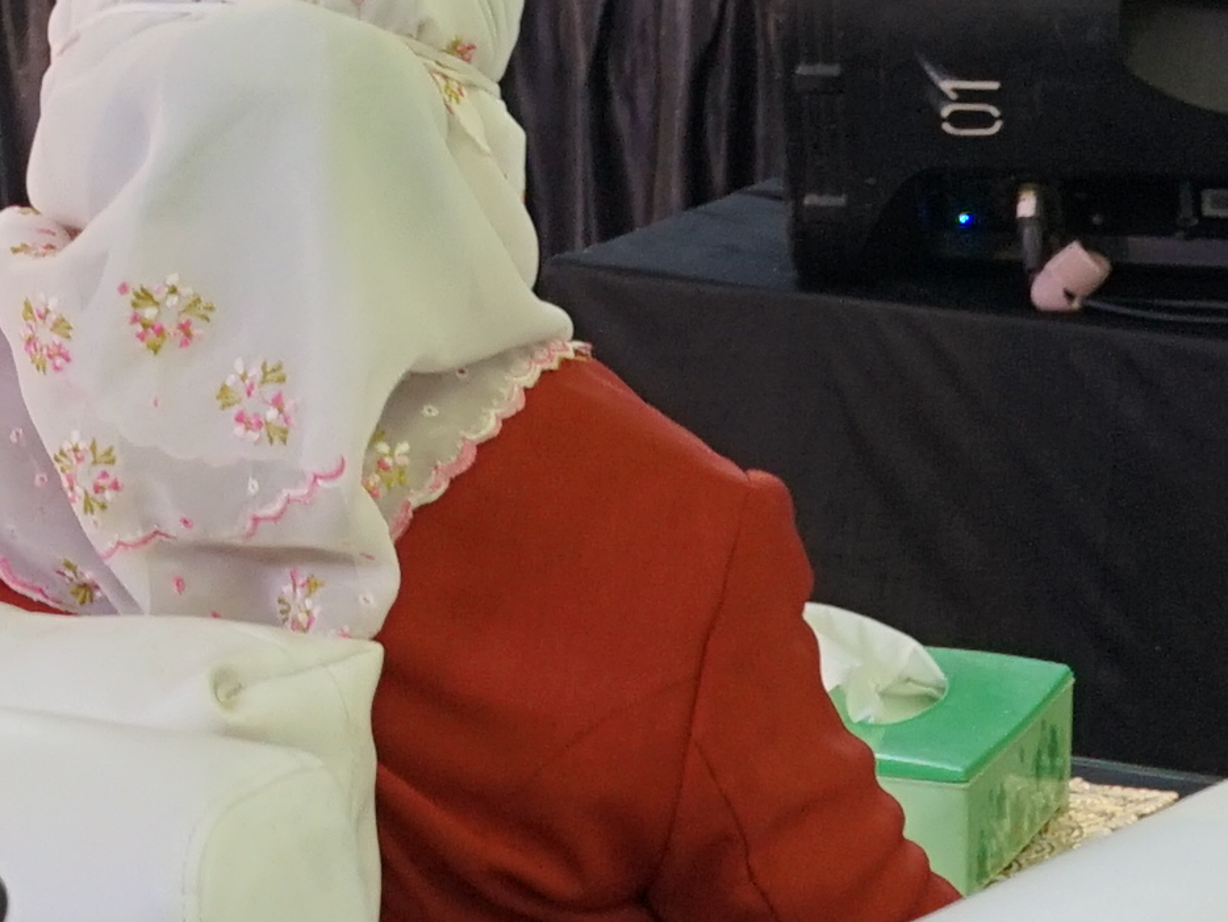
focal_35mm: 210
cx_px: -696
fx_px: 7452
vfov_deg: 6.6
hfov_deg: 9.1
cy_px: -1436
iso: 640
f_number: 5.6
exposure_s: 1/125
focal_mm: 34
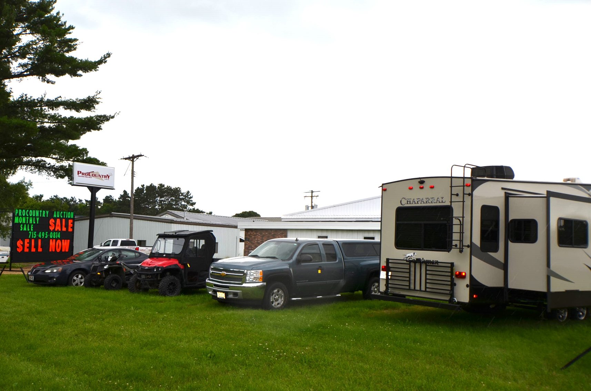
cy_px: 196
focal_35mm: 36
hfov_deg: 53.2
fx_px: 590
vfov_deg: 36.7
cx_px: 296
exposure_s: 1/200
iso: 100
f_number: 8
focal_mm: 24
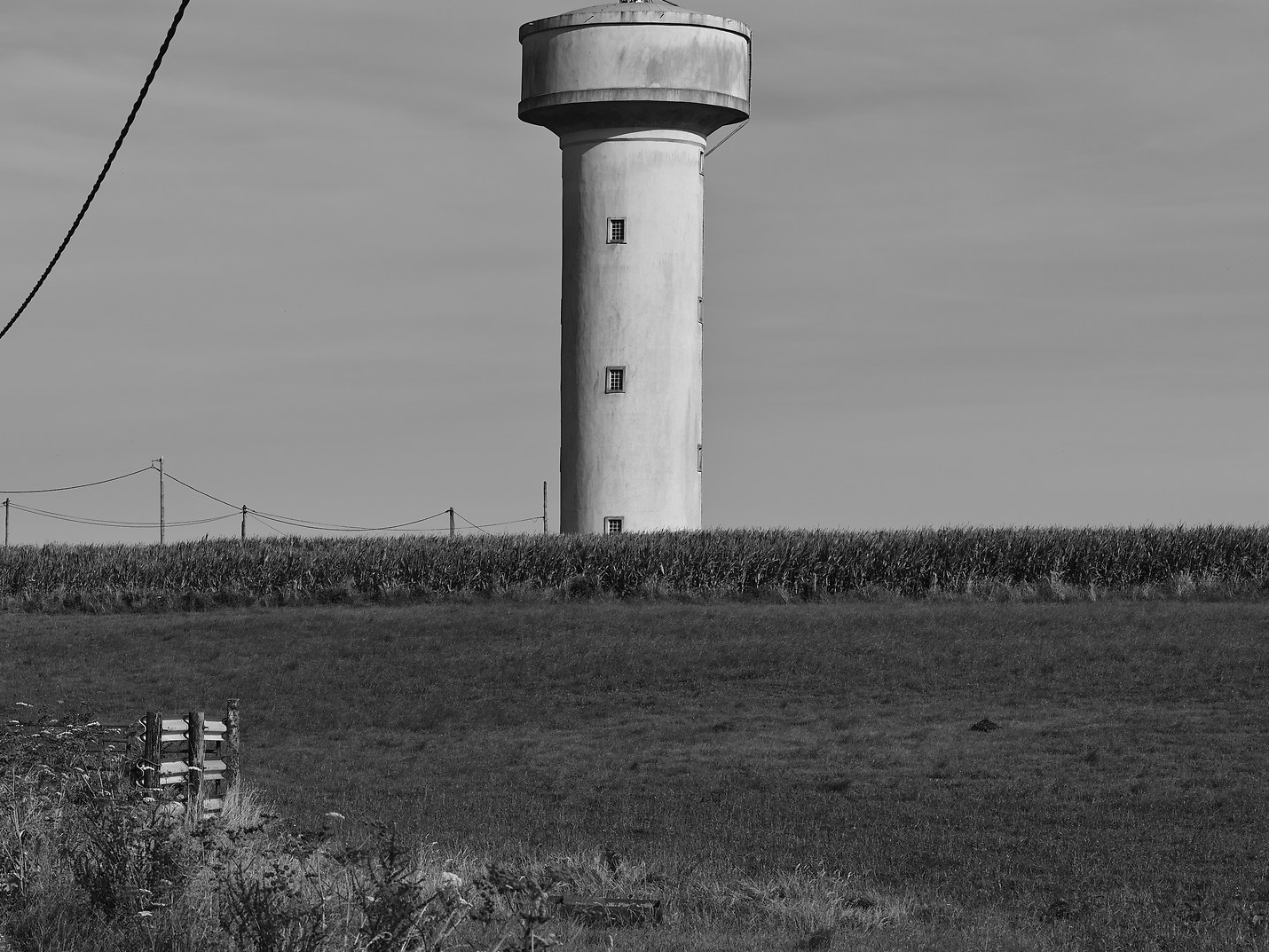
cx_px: 226
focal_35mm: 121
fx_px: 4437
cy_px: 498
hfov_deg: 16.1
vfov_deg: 12.2
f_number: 5.6
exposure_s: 1/1000
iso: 100
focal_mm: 50
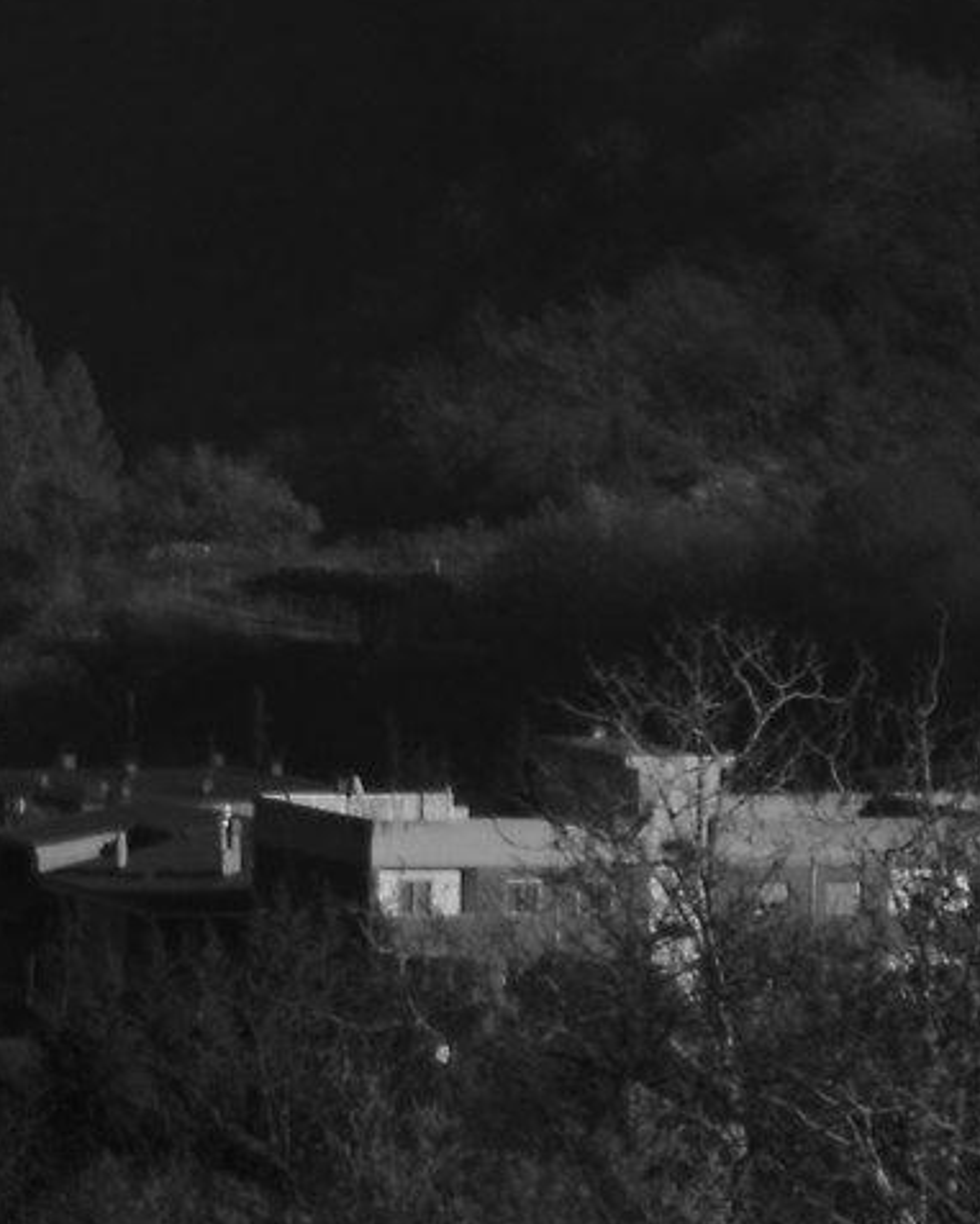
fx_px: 76993
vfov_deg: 0.9
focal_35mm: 2125
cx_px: -1696
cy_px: 228
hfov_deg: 0.7
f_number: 5.6
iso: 100
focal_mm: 300
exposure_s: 1/1000
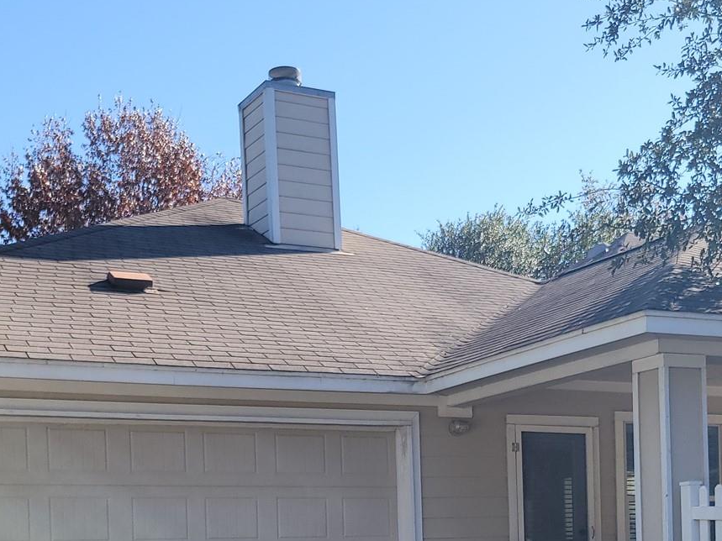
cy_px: 586
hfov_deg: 31.1
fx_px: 1293
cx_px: 427
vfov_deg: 22.4
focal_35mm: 62
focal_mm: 5.4
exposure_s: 1/1307
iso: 40
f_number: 1.8
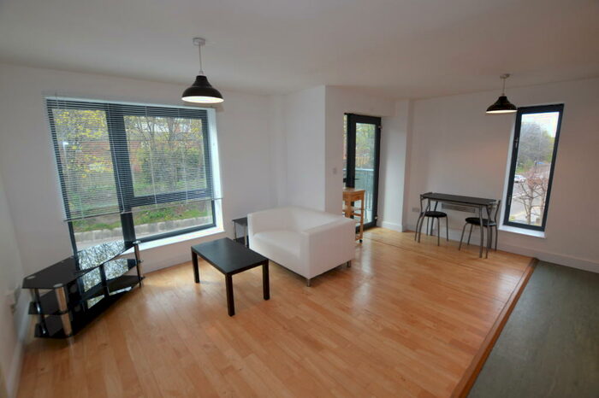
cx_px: 300
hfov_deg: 100.4
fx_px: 249
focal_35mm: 15
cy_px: 199
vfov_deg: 77.3
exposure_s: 1/100
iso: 400
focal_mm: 10
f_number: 5
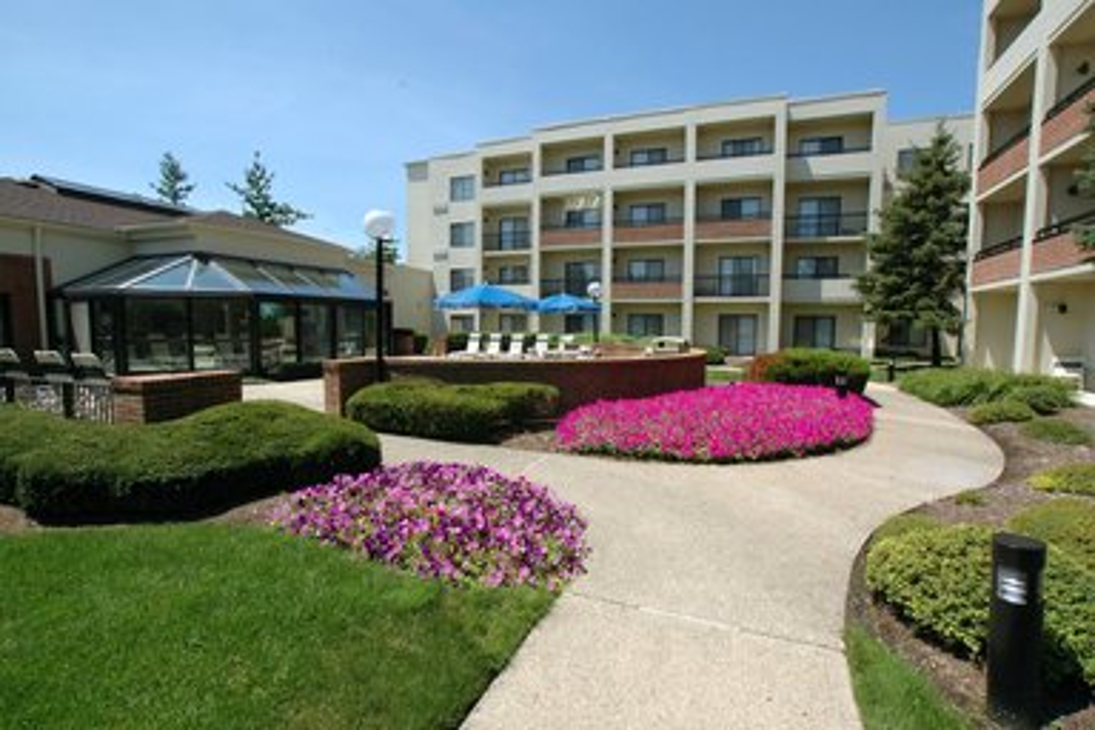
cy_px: 365
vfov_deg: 72.1
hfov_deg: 95.0
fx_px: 502
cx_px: 548
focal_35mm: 16
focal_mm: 11
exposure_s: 1/80
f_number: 18
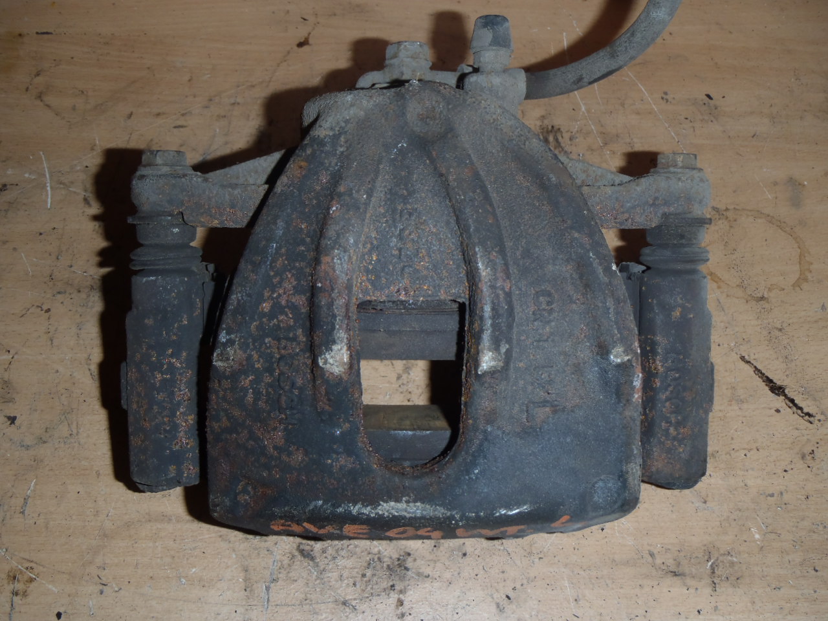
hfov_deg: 49.0
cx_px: 414
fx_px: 909
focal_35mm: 38
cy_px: 310
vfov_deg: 37.7
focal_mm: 6.83
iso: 100
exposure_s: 1/40
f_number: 4.6
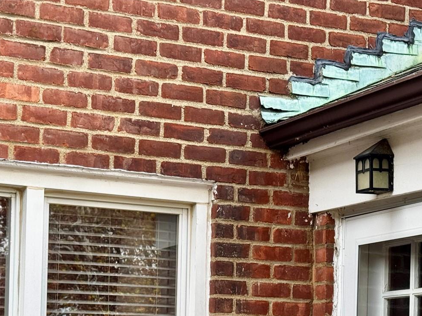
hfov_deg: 19.6
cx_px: 183
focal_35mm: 100
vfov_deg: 14.5
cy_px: 328
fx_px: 1219
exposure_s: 1/474
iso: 64
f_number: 1.78
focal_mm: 6.76
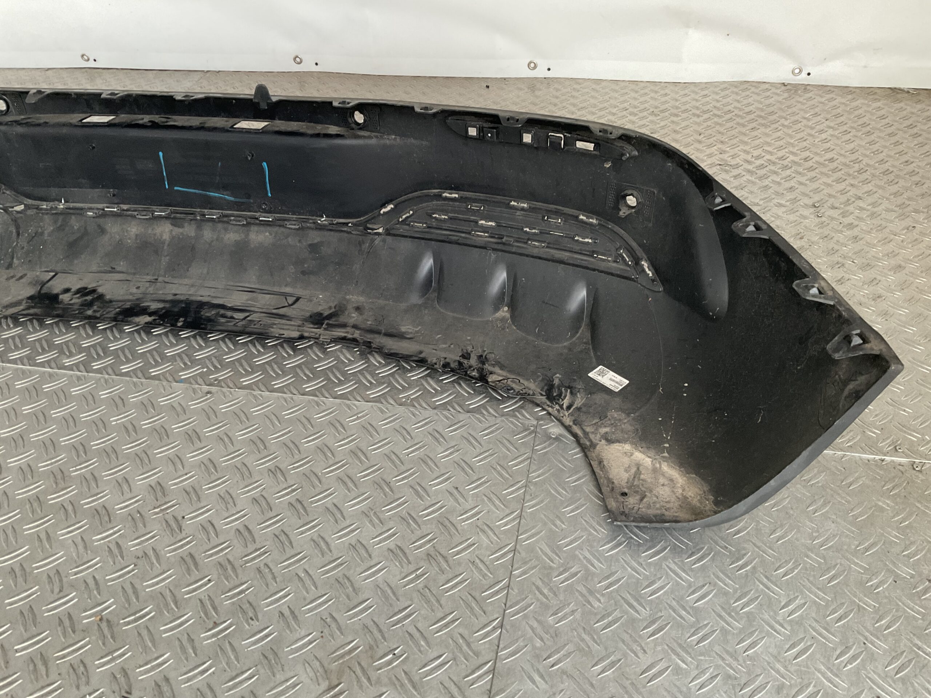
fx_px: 780
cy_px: 349
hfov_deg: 61.7
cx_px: 466
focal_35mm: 29
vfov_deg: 48.2
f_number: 1.8
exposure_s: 1/50
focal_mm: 3
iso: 125
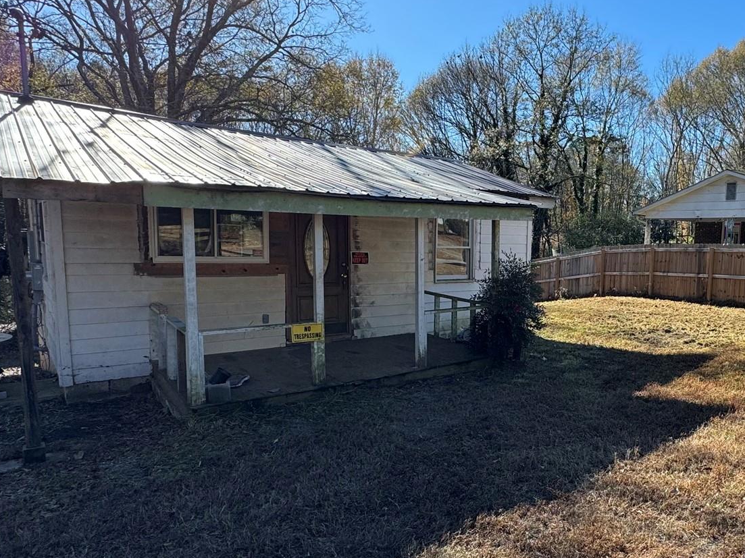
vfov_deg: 53.0
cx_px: 541
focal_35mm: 26
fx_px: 560
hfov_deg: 64.1
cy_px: 306
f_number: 2.2
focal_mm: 2.22
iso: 40
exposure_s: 1/512
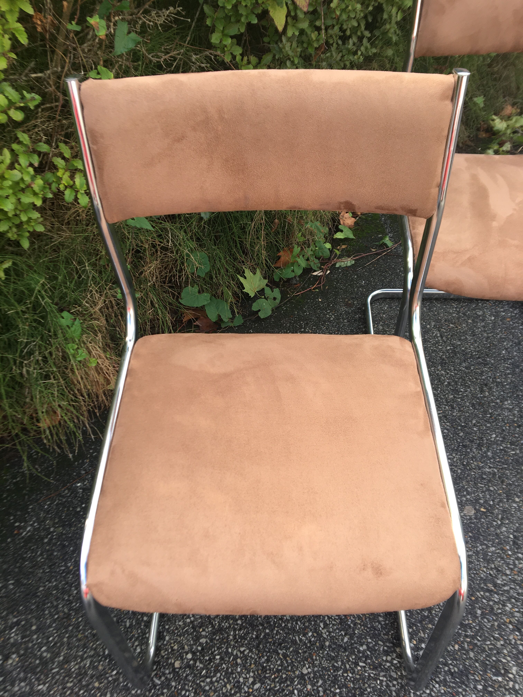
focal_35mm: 29
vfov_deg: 61.7
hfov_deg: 48.2
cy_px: 348
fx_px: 584
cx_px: 262
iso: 25
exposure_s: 1/178
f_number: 2.2
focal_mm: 4.15
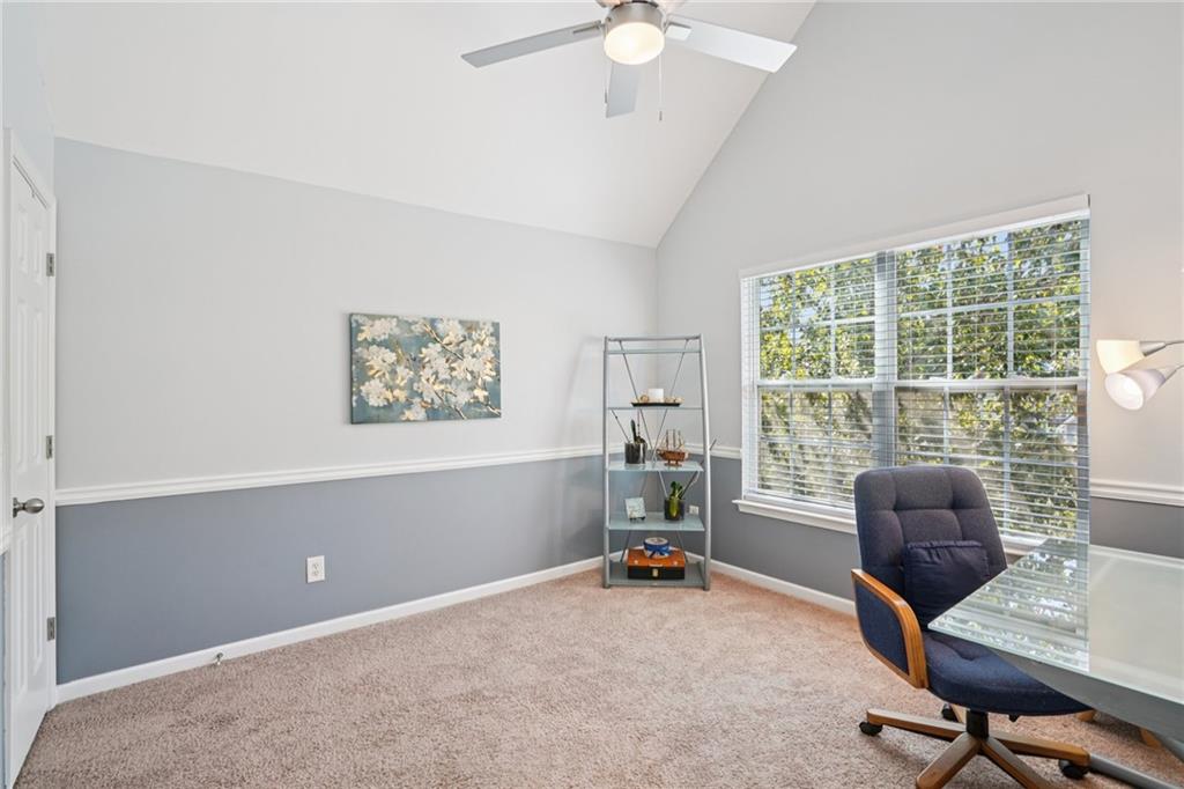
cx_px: 592
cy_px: 394
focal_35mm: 16
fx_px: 526
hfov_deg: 96.8
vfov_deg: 73.7
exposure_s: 1/15
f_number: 8
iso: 400
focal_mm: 16
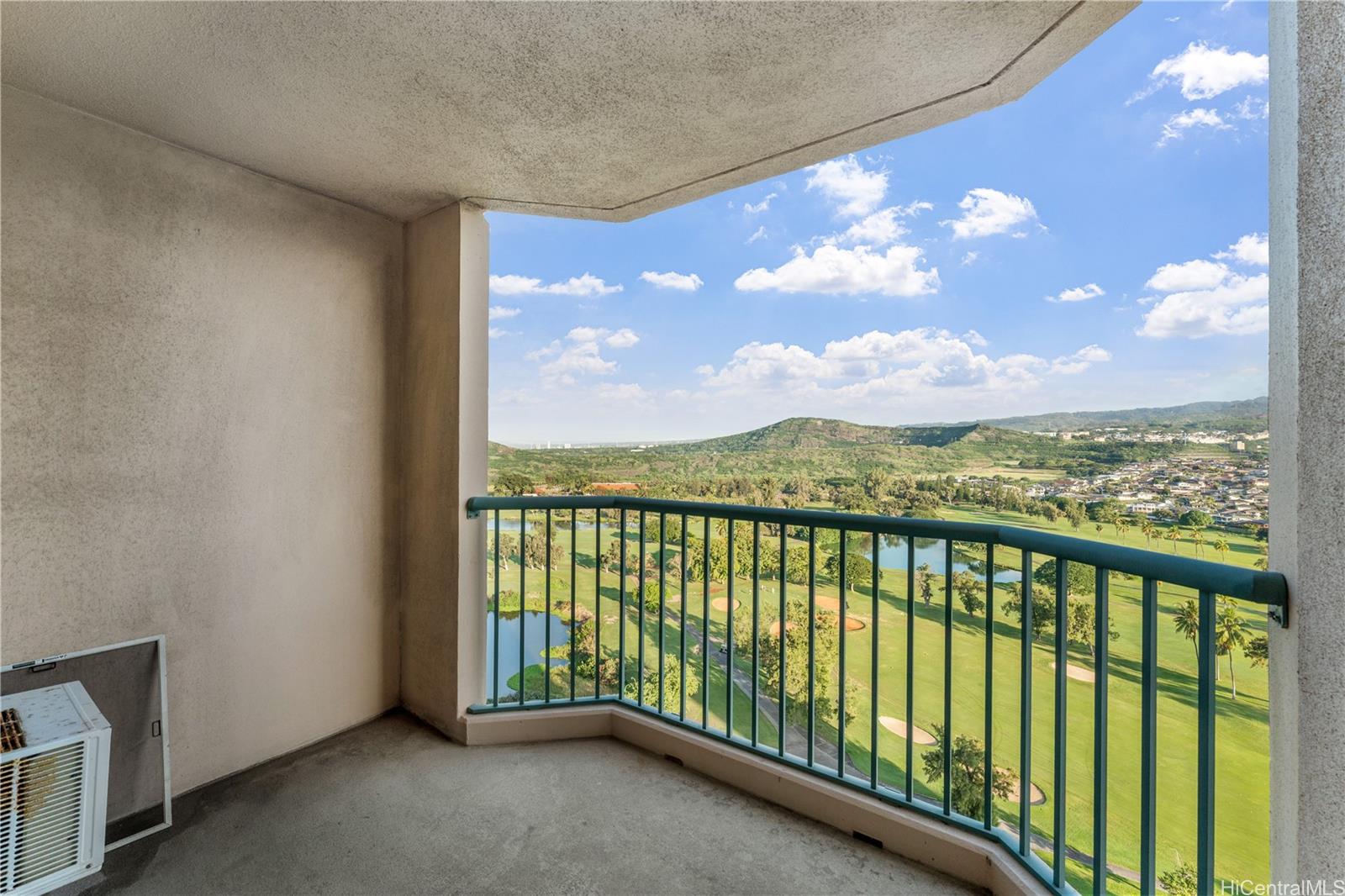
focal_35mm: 14
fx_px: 523
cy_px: 448
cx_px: 672
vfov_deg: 81.2
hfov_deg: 104.3
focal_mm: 14
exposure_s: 1/320
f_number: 9
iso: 400
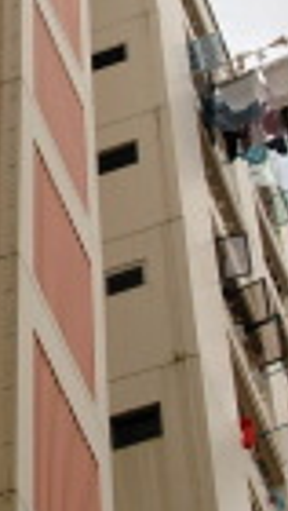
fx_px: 2167
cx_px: -91
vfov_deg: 13.4
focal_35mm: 160
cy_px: 133
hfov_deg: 7.5
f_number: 10
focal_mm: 26
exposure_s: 1/500
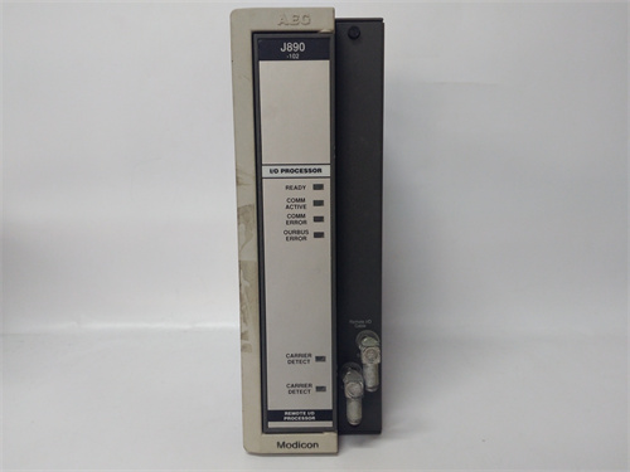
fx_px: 491
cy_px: 236
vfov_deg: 51.4
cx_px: 315
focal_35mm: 27
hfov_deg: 65.3
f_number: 2
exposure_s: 1/33
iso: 148
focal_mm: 3.79
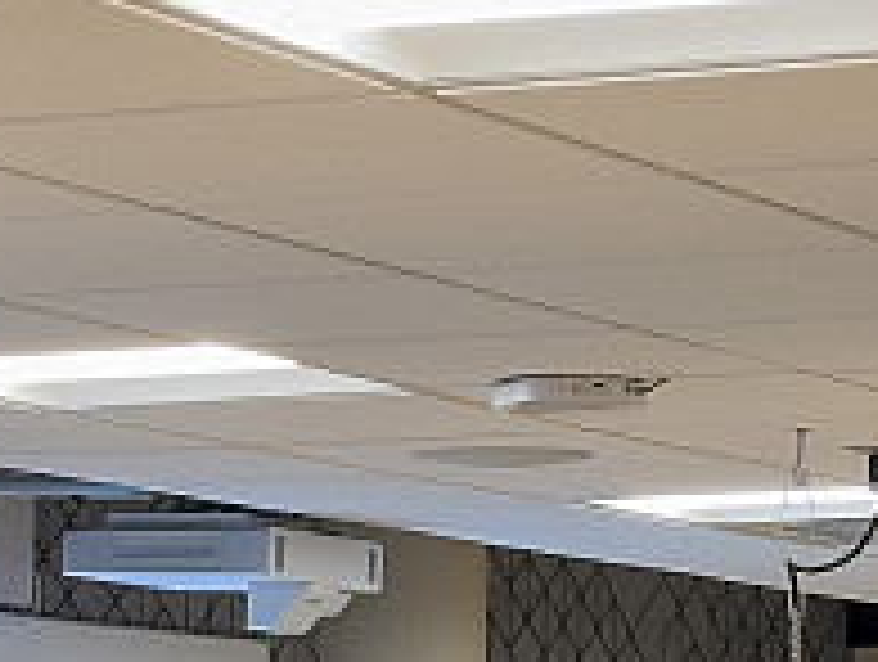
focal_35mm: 209
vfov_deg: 7.0
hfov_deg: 9.4
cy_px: 1076
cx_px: 119
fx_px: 5311
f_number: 1.8
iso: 64
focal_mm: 6.86
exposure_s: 1/60
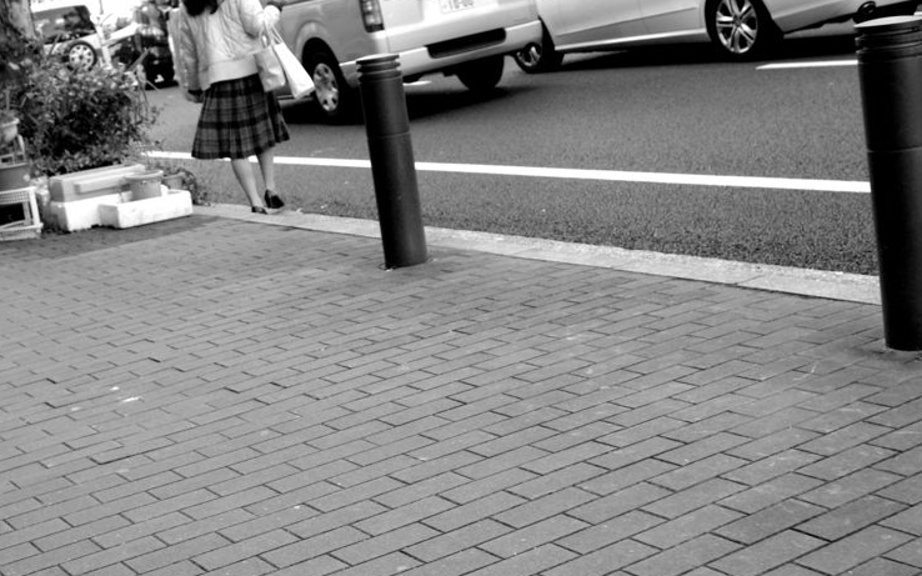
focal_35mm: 58
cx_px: 425
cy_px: 209
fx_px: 1457
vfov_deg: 22.3
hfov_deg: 35.1
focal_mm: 24.2
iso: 400
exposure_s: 1/125
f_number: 5
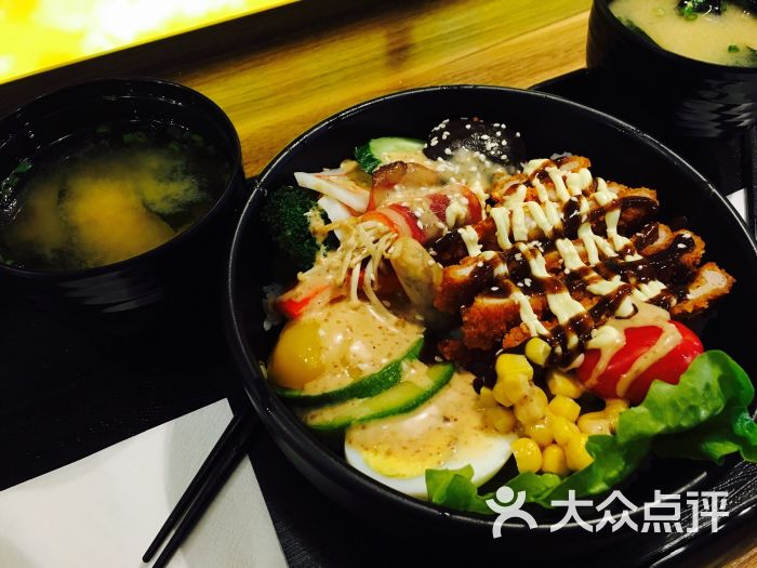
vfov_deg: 48.2
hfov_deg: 61.7
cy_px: 284
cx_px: 378
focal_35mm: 29
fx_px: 634
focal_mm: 4.15
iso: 200
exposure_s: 1/33
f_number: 2.2
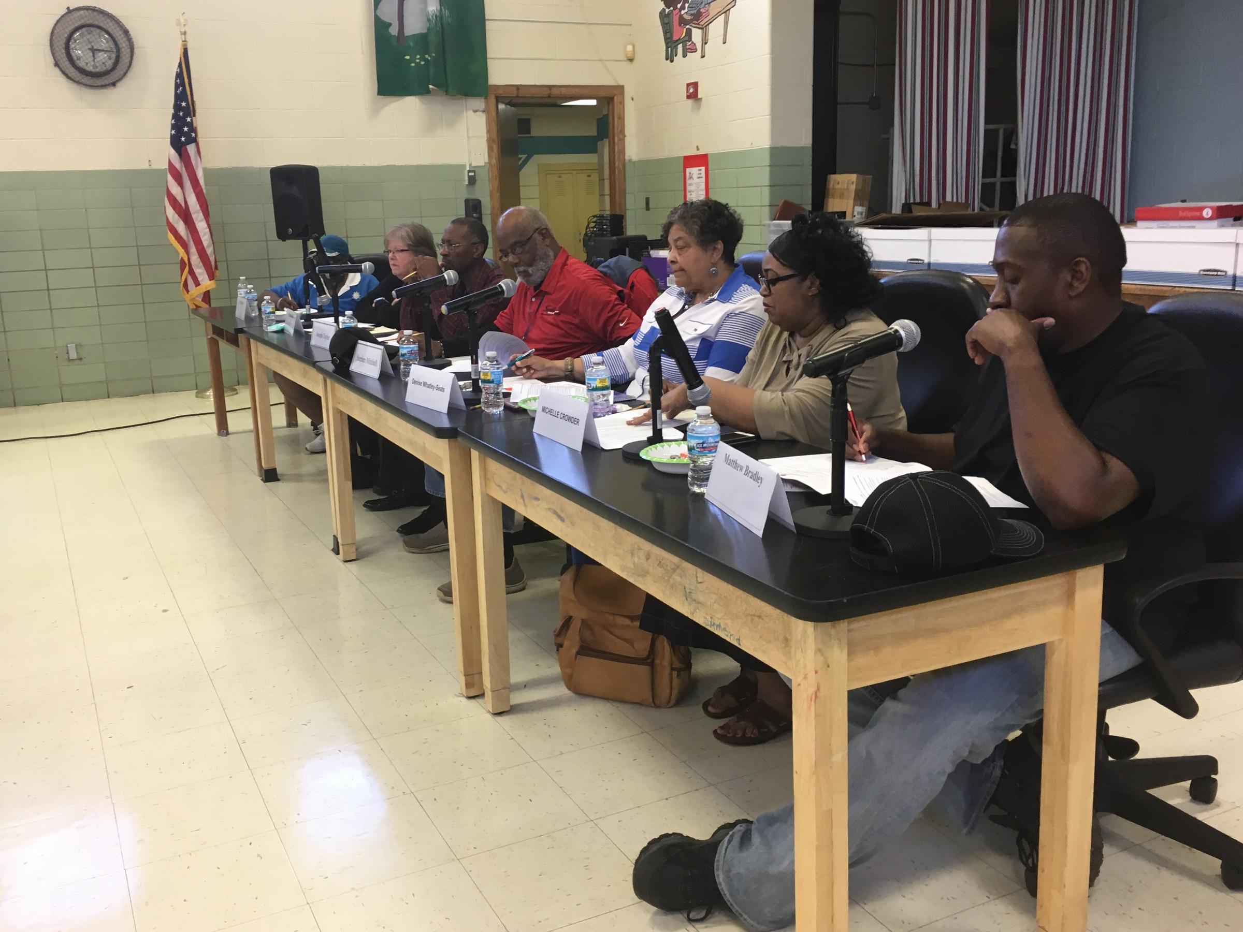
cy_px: 466
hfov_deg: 61.7
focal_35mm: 29
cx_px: 622
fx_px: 1041
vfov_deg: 48.2
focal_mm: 4.15
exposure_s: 1/30
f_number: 2.2
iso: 64
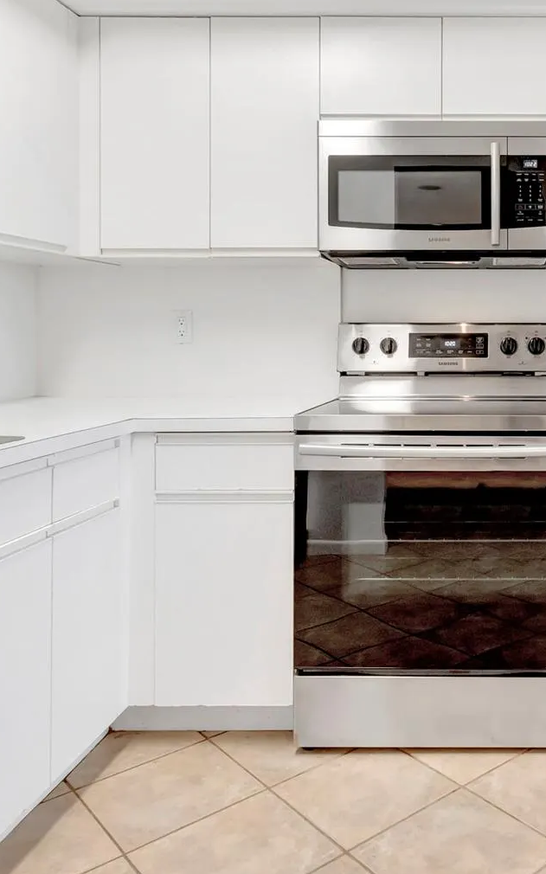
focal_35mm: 31
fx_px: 738
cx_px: 517
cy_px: 339
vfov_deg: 60.6
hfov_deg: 37.2
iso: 900
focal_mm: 10
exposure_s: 1/15
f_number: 8
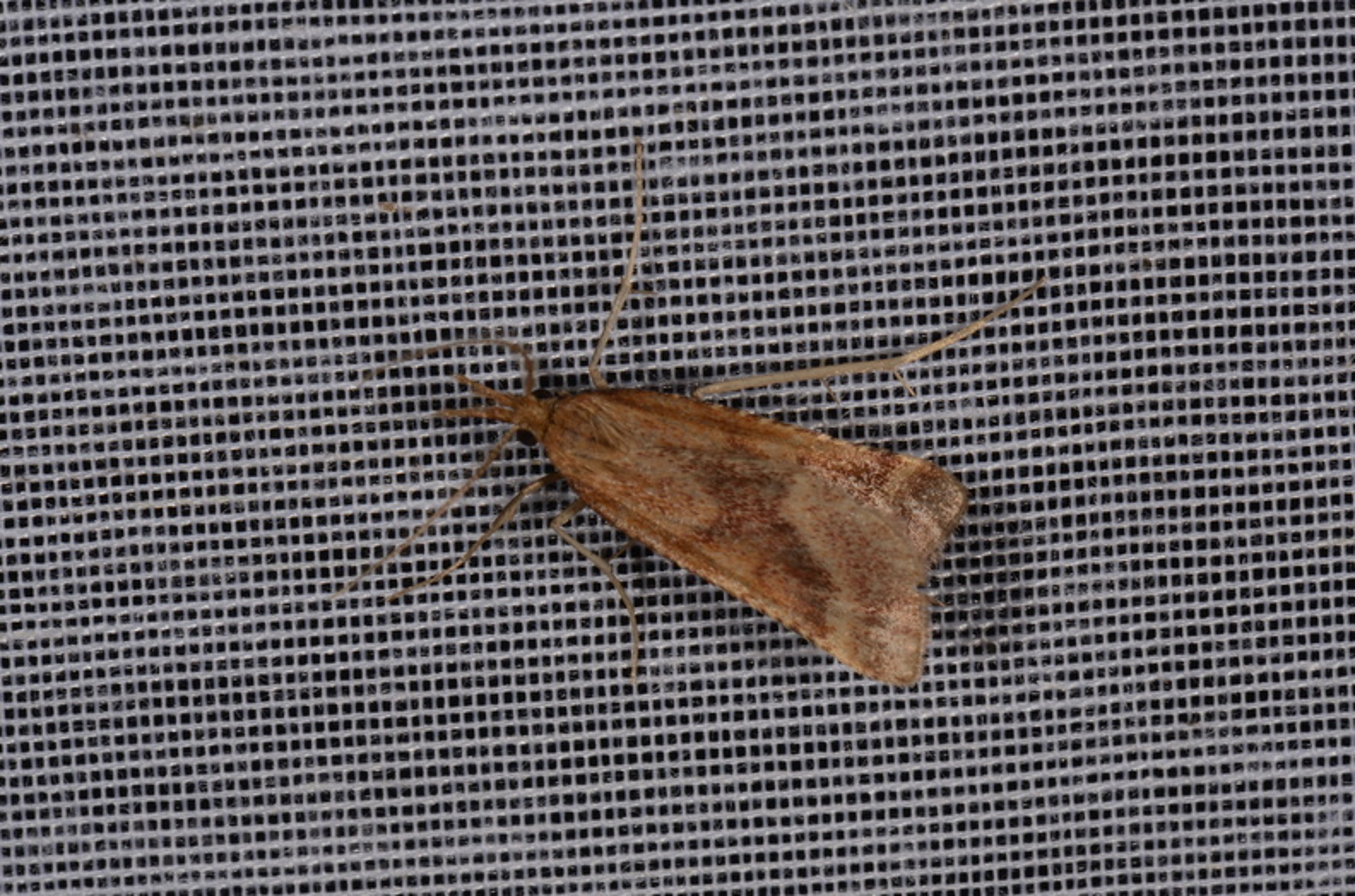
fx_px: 4787
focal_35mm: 128
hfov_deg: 16.1
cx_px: 678
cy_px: 448
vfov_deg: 10.7
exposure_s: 1/60
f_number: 32
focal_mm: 85
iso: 100
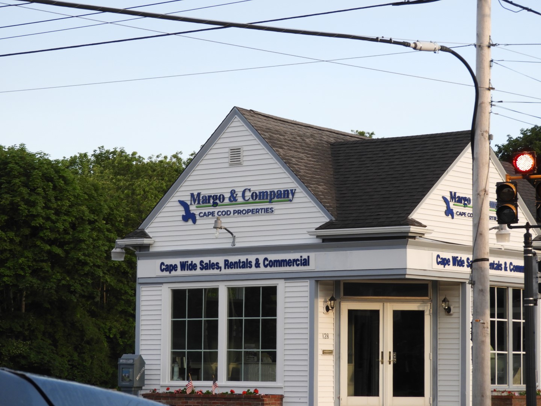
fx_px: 1797
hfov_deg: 17.1
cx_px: 270
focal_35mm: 115
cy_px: 203
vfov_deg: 12.9
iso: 100
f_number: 5
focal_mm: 20.6
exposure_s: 1/125
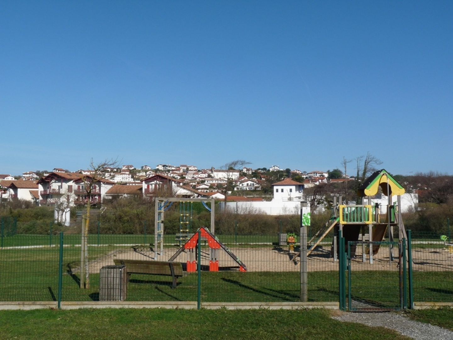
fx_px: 576
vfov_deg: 32.9
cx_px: 226
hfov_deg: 42.9
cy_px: 170
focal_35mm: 44
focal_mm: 7.8
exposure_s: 1/500
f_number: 7.1
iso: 100
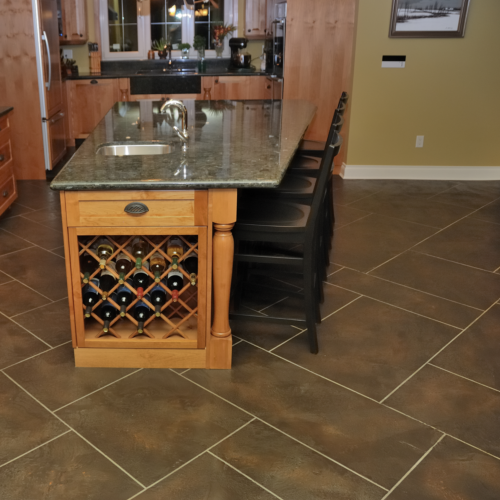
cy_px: 249
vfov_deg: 47.2
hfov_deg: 46.0
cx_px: 142
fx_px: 572
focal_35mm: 35
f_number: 3.5
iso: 800
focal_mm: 18
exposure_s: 1/60
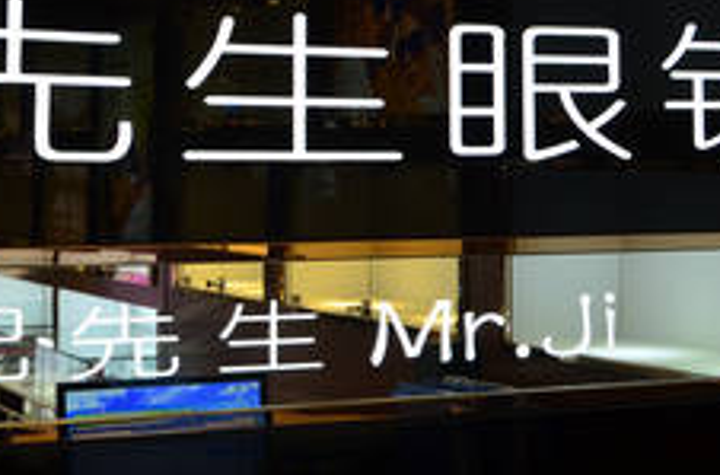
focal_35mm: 83
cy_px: 94
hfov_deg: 24.2
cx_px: 162
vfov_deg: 16.2
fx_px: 1656
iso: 200
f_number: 5.6
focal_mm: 25
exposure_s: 1/40
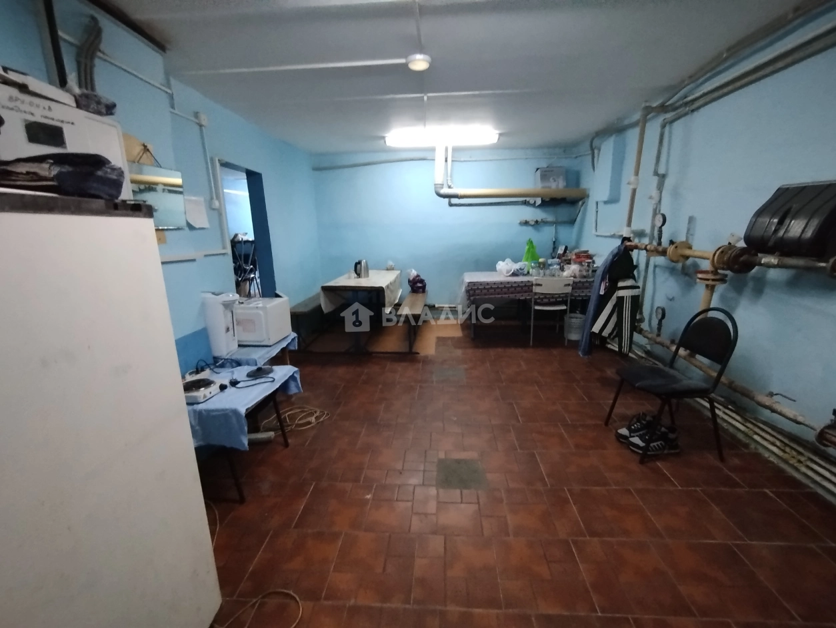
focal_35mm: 15
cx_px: 418
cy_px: 314
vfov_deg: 81.8
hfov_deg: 98.2
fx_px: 362
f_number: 2.2
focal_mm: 1.65
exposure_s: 1/20
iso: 640
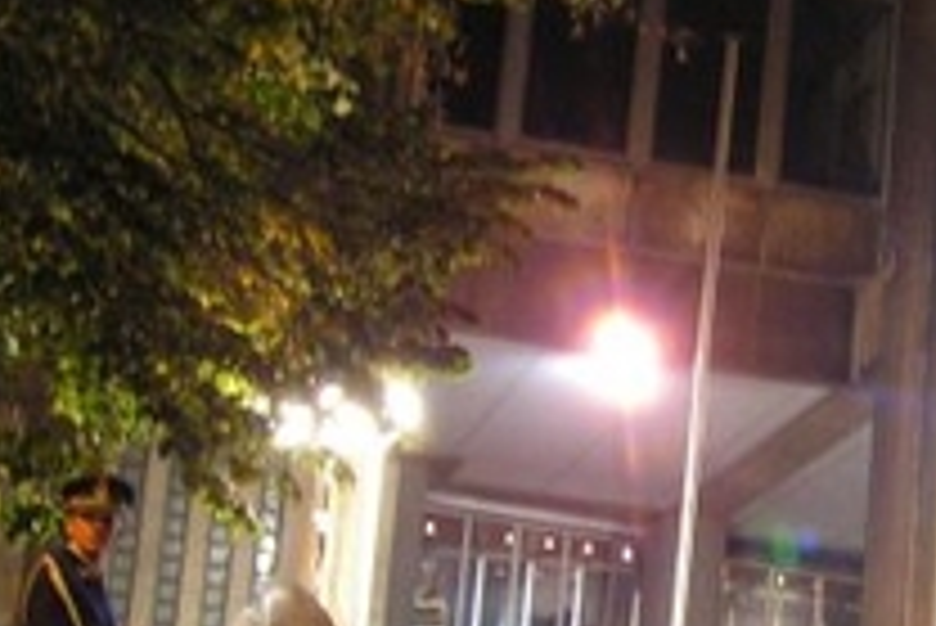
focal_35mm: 95
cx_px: 981
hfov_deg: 20.6
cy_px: 466
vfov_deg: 14.4
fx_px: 2472
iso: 200
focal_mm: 6.3
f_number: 2.8
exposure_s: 1/6
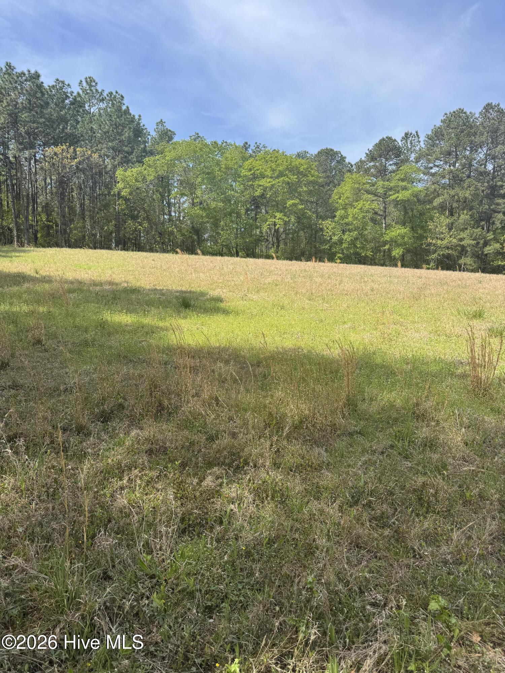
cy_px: 336
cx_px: 252
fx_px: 467
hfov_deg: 56.8
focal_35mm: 24
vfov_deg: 71.6
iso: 80
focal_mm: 6.76
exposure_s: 1/2331
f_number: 1.78
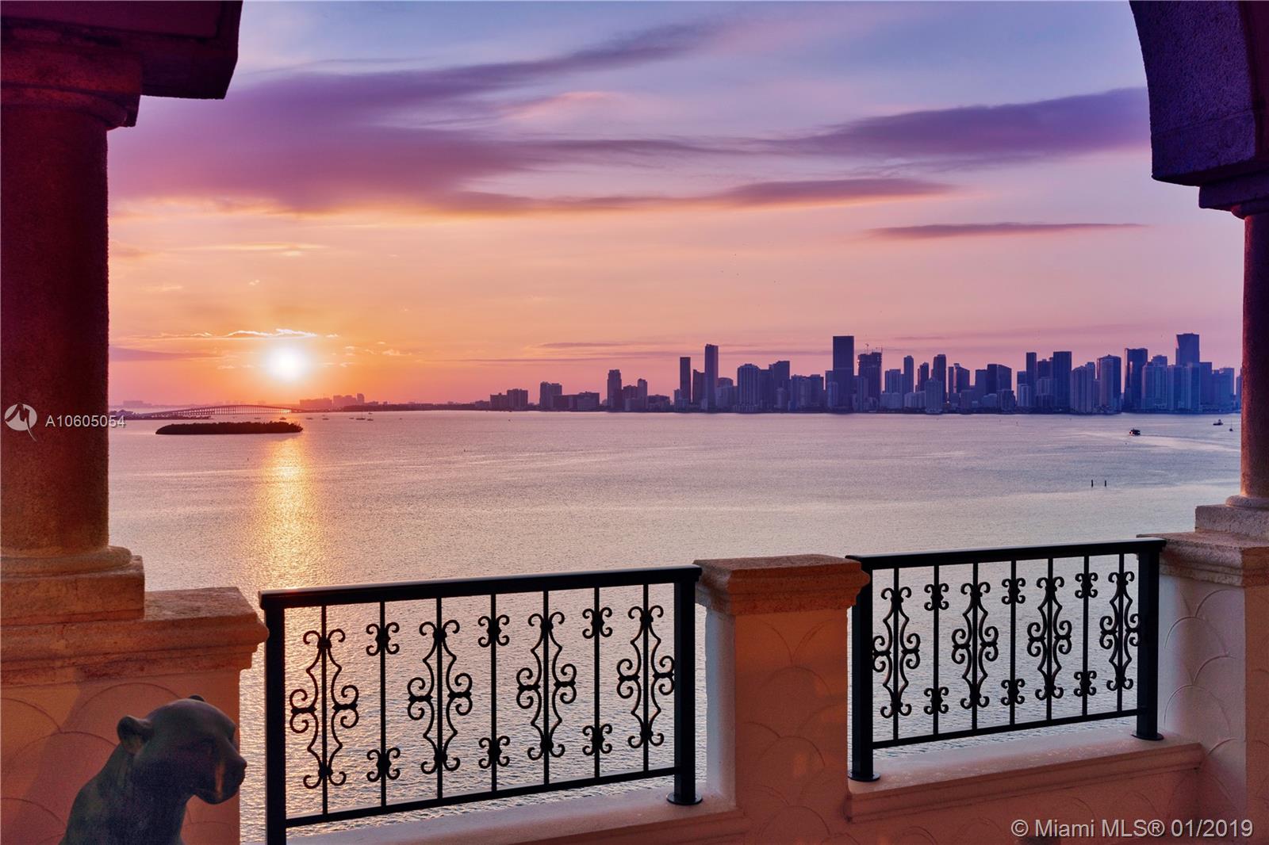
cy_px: 422
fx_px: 1233
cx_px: 634
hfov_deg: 54.4
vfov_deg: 37.8
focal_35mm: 35
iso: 320
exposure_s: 1/320
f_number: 8
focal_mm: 35
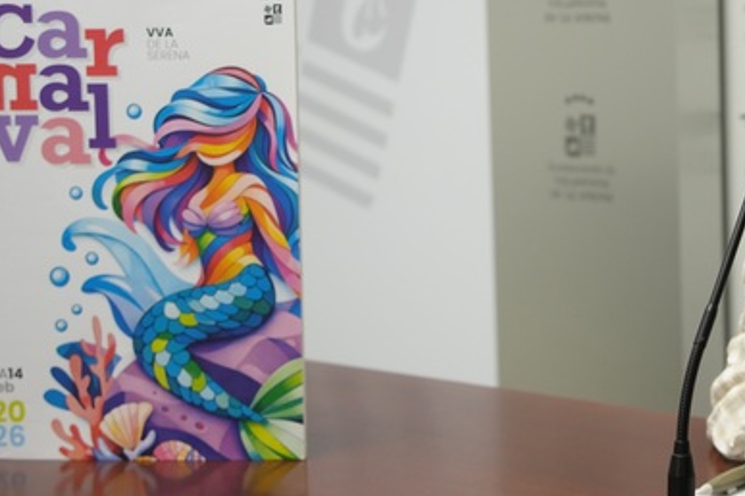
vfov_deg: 15.0
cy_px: 199
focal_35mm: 91
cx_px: 614
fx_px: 1883
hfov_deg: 22.0
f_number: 4
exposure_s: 1/160
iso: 1250
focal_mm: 44
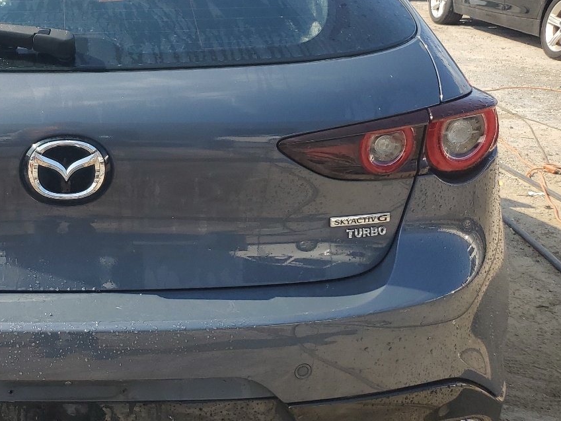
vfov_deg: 29.7
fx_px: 794
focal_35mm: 49
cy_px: 204
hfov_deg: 36.5
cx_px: 56
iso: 50
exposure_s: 1/1667
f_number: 1.5
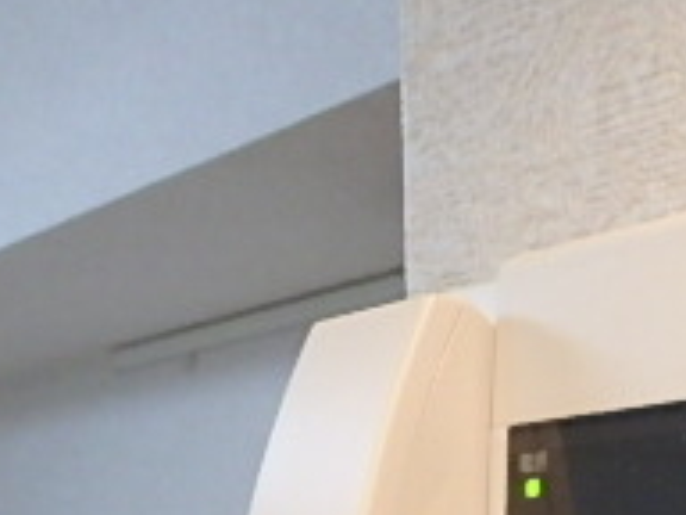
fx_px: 1387
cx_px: 700
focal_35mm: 70
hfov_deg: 26.2
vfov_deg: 19.6
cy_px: 644
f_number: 3.5
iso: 640
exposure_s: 1/30
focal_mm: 3.7
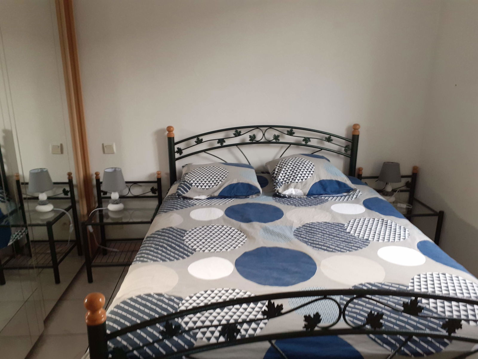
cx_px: 239
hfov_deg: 65.3
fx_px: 373
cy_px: 180
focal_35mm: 27
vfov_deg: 51.4
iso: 160
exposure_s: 1/50
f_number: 1.9
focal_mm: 3.6
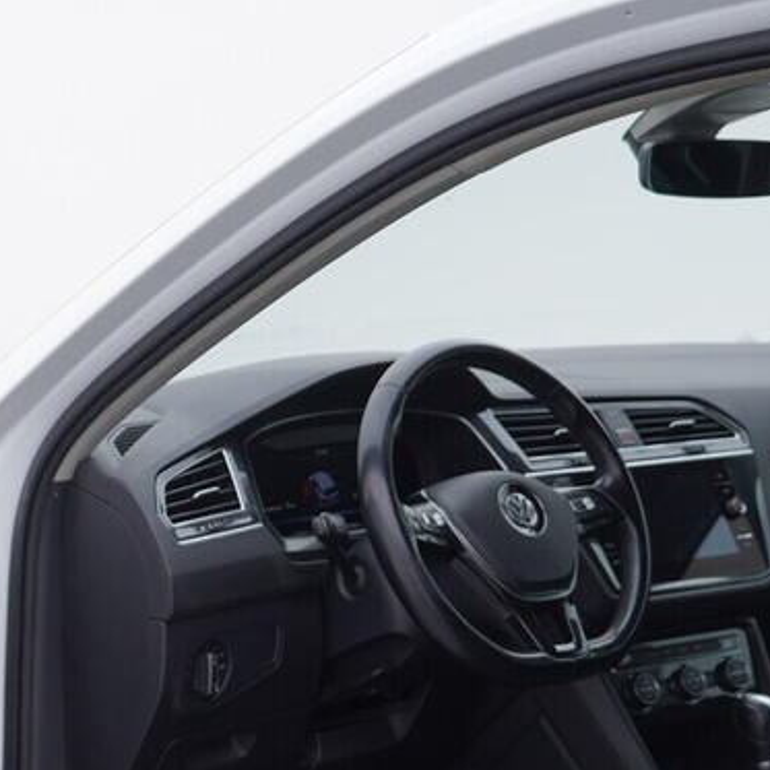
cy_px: 670
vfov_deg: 20.3
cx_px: 25
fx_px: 2114
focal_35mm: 84
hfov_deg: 20.1
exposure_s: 1/60
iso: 125
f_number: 3.5
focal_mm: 24
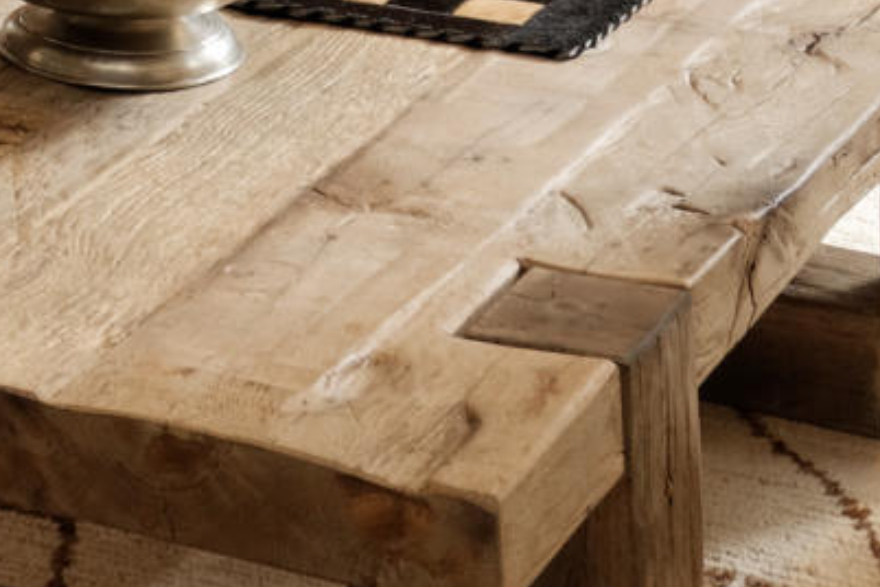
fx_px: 4375
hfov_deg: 11.0
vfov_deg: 7.0
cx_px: -473
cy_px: -1016
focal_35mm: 179
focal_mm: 24
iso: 200
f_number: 6.3
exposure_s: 1/30
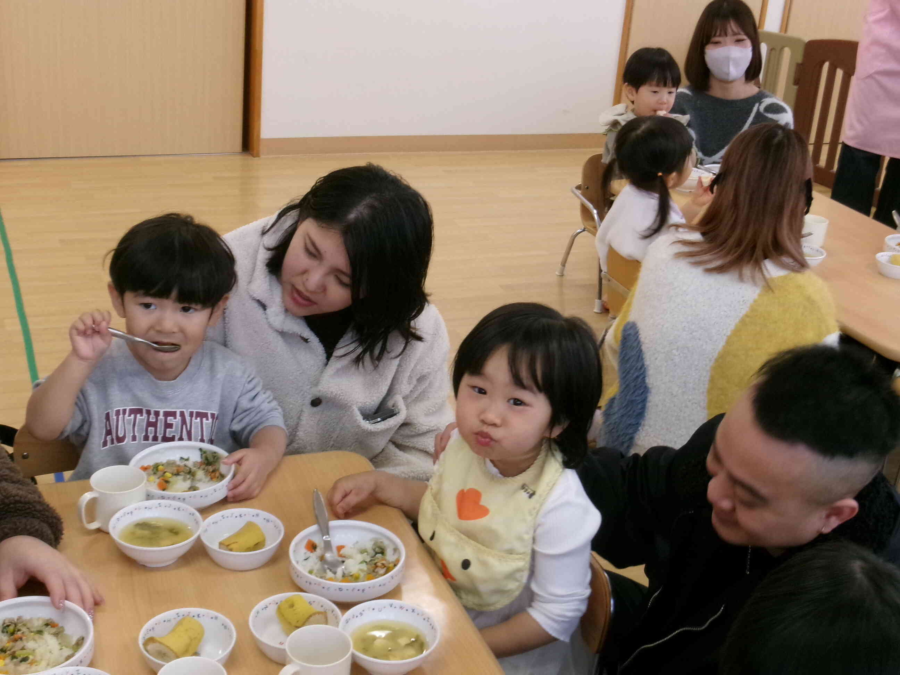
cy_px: 338
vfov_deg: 27.5
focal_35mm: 53
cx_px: 450
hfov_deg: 36.2
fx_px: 1378
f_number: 4.9
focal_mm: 9.5
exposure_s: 1/60
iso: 454
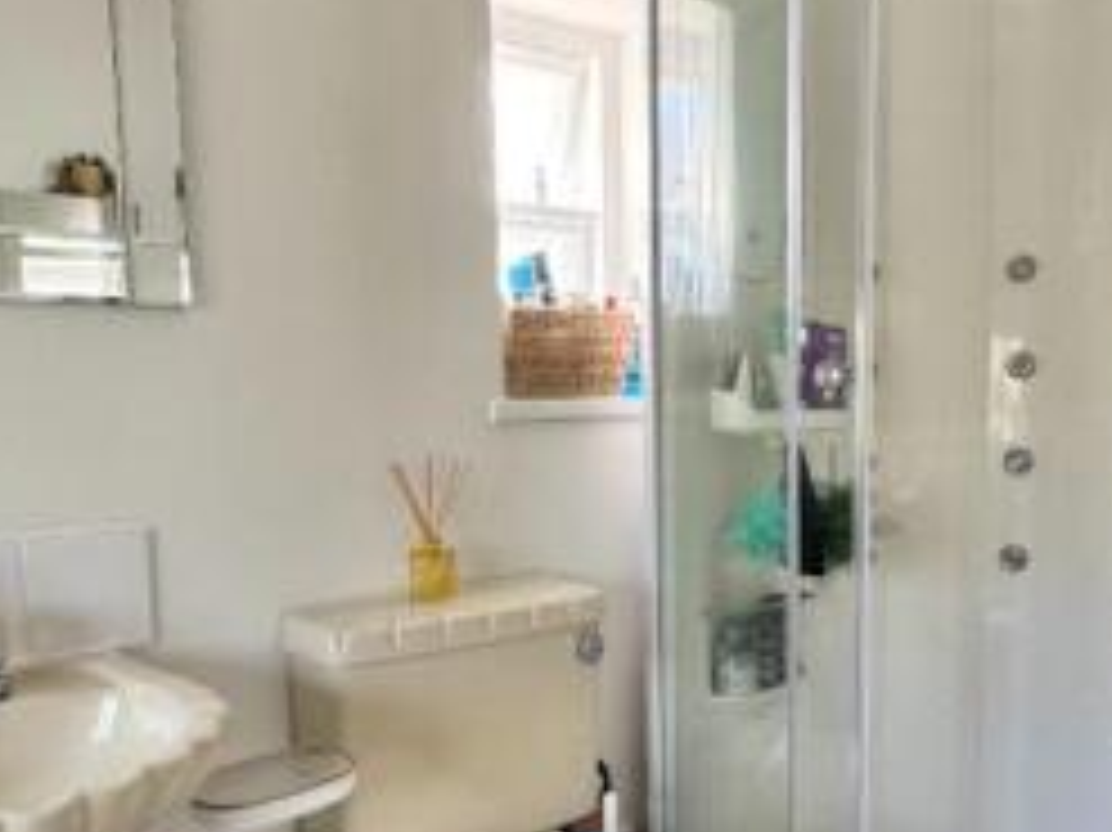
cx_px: 547
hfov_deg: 55.4
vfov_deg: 42.6
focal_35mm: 33
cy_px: 519
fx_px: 1060
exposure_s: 1/99
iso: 200
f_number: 2.2
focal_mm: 2.22
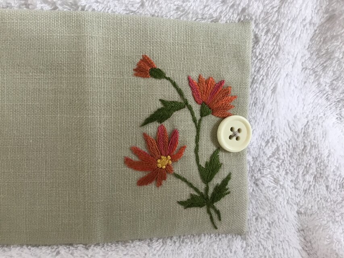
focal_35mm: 31
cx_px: 172
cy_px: 129
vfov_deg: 45.5
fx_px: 308
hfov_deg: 58.3
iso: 32
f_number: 2.4
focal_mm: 3.3
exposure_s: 1/30
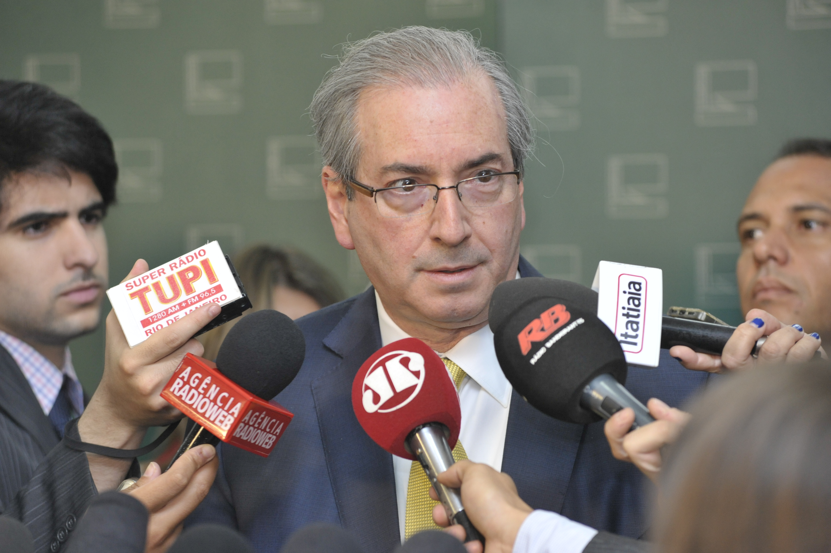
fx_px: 3576
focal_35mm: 155
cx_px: 416
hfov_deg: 13.3
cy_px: 276
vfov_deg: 8.8
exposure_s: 1/250
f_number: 5
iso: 2000
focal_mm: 155
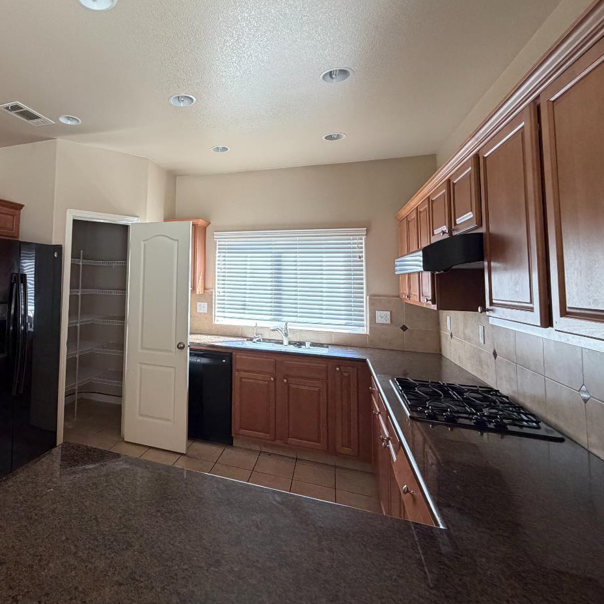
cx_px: 167
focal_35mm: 20
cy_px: 246
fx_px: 395
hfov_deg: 70.8
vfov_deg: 74.1
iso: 320
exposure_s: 1/94
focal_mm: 2.22
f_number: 2.2
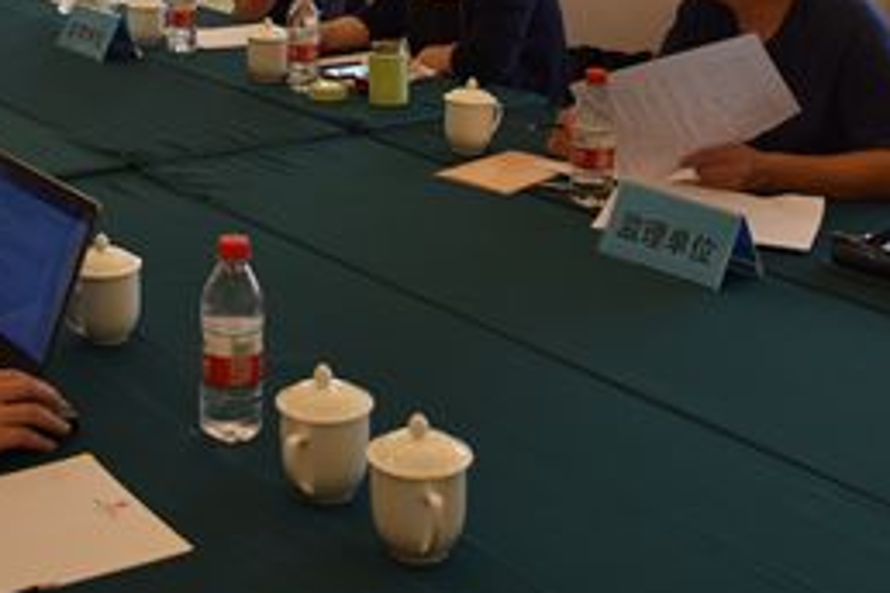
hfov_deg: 30.0
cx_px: 141
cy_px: -150
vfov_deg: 19.5
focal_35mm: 65
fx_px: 1607
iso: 400
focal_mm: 24
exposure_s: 1/80
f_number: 4.5
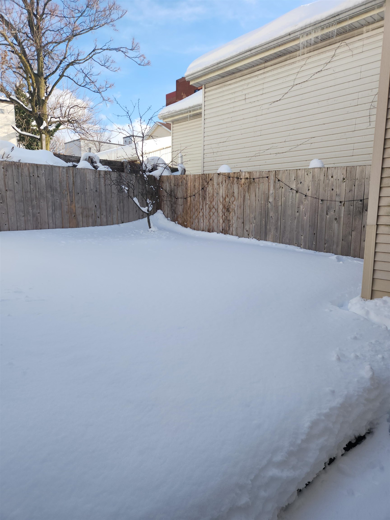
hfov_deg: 58.9
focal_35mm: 23
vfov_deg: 73.9
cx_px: 195
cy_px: 260
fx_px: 346
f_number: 1.8
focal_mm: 5.4
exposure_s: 1/814
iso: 20
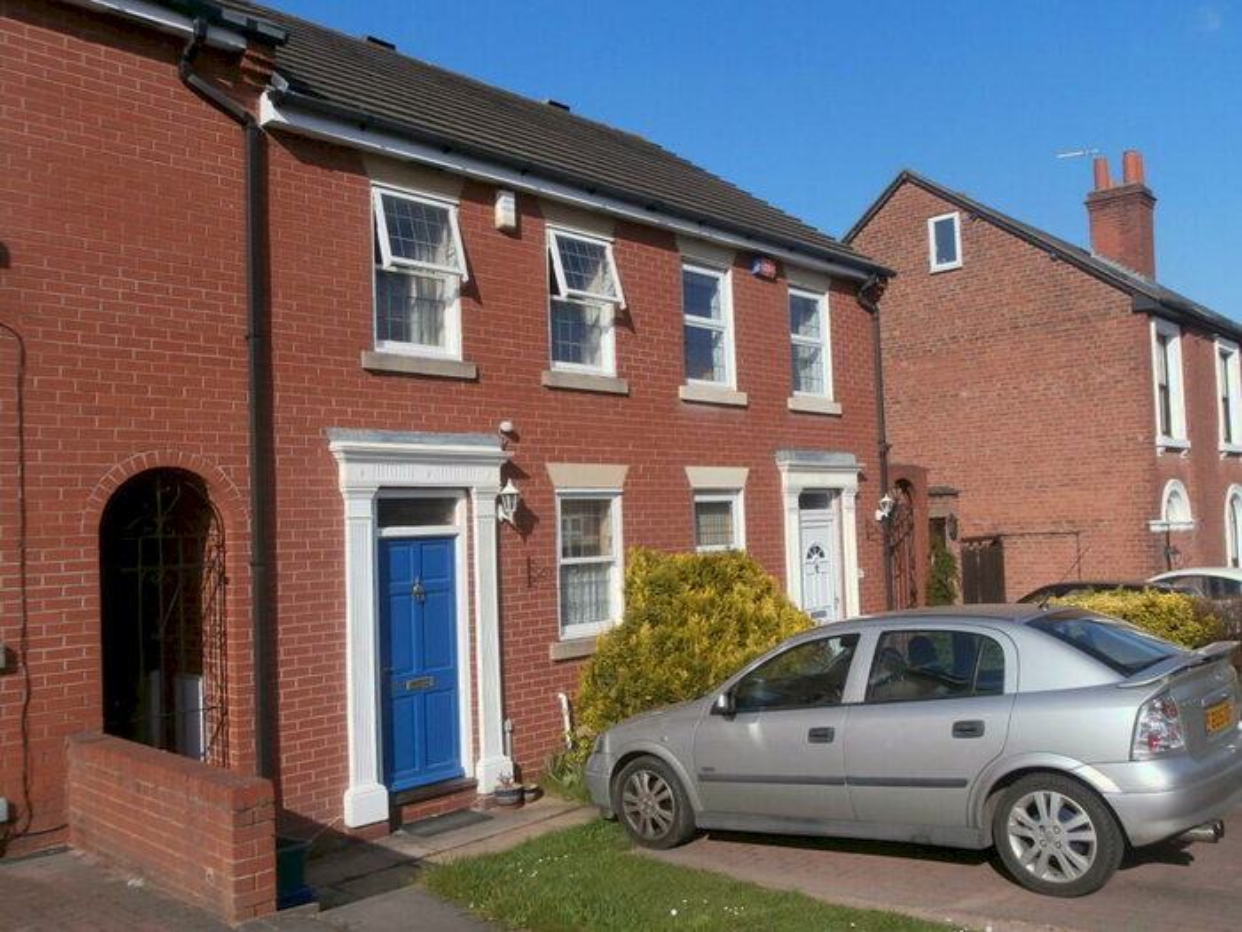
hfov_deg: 60.0
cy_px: 466
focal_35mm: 30
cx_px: 621
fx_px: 1076
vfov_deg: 46.8
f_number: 8.9
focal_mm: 5.36
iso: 100
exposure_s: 1/200
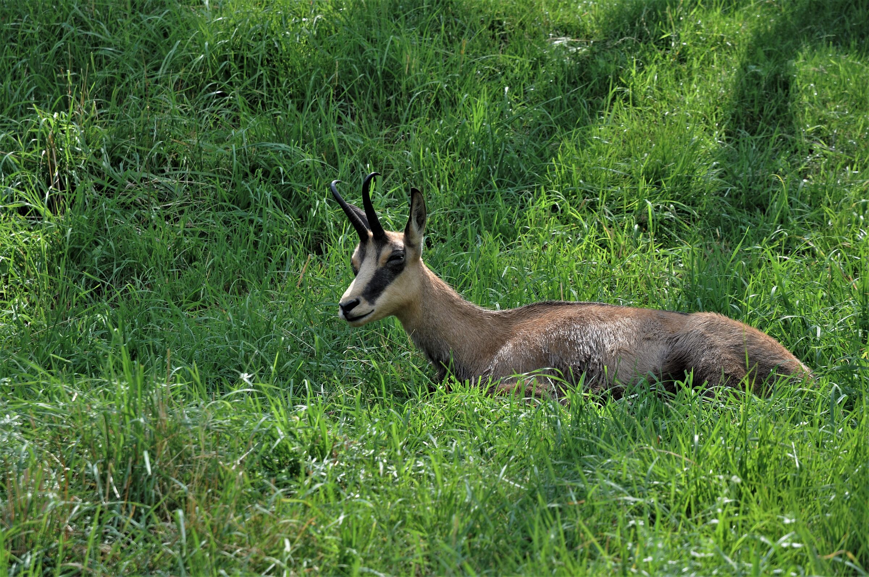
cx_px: 434
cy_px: 288
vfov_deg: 10.7
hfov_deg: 16.1
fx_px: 3074
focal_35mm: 128
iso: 200
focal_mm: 85
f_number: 6.3
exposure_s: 1/200
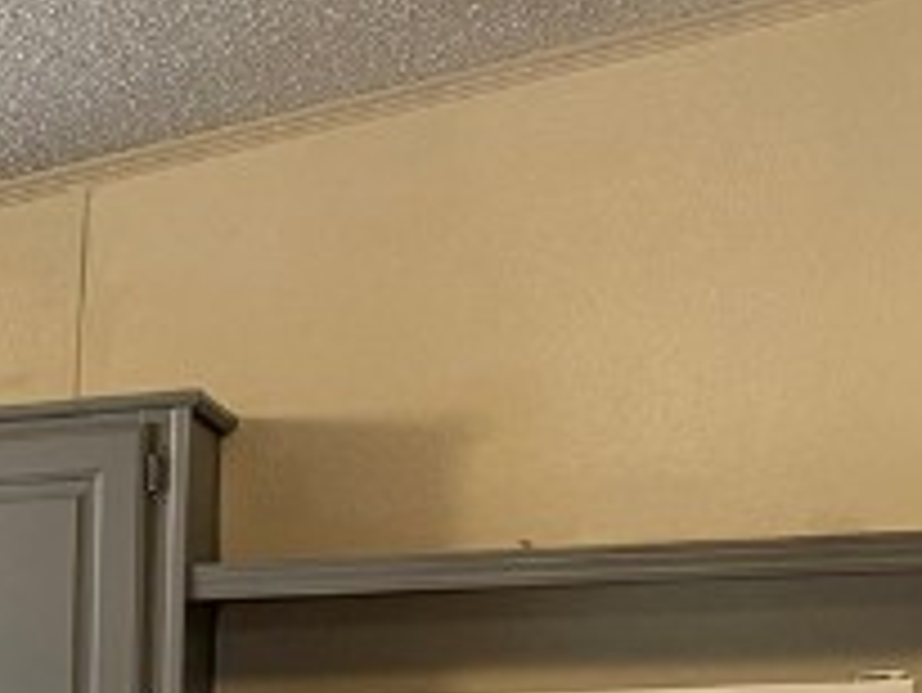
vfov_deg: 11.5
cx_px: -724
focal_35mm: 120
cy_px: 1224
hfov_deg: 14.5
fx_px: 3198
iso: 400
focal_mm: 6.76
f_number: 1.78
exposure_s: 1/120
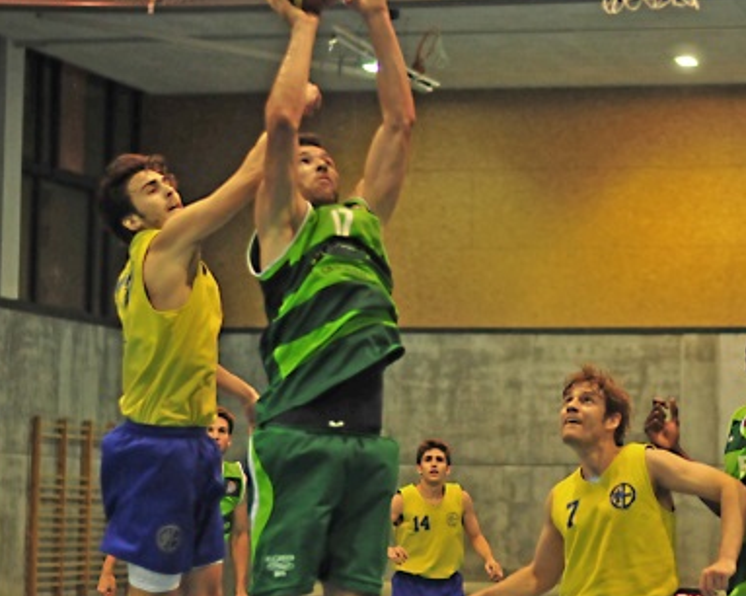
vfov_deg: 12.2
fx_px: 2781
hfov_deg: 15.1
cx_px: 643
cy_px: 263
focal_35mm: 126
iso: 1000
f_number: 1.8
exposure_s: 1/320
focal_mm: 50
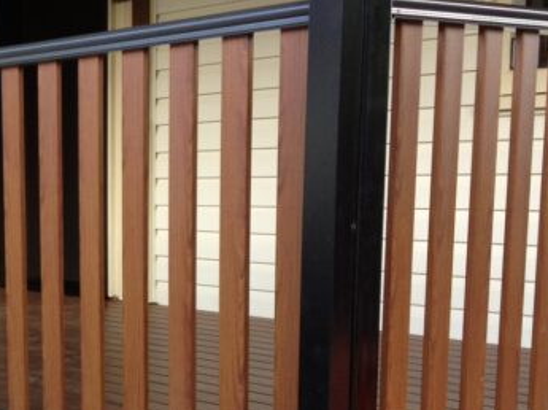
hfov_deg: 23.9
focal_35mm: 78
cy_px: 356
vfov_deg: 18.6
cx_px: -10
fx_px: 1234
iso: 80
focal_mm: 4.28
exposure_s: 1/120
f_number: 2.4
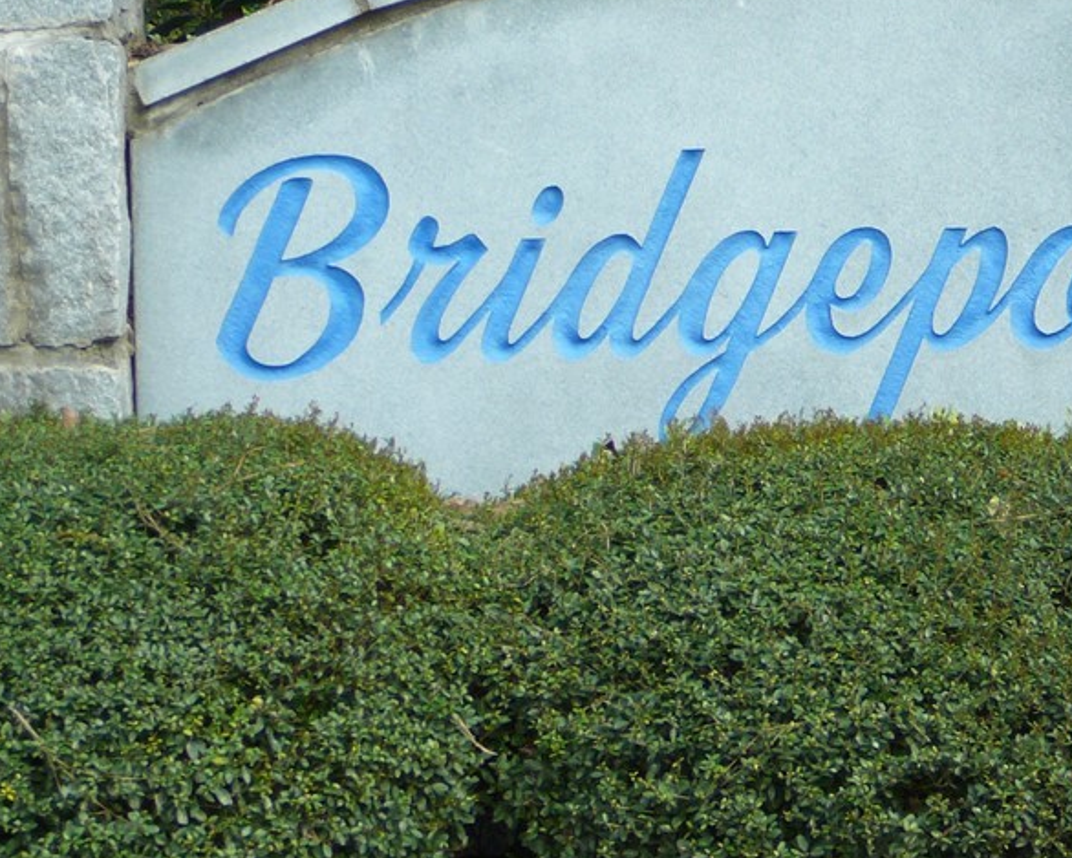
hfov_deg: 11.9
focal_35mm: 162
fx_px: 5141
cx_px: 801
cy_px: 280
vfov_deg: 9.5
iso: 80
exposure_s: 1/125
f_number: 3.9
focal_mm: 14.1
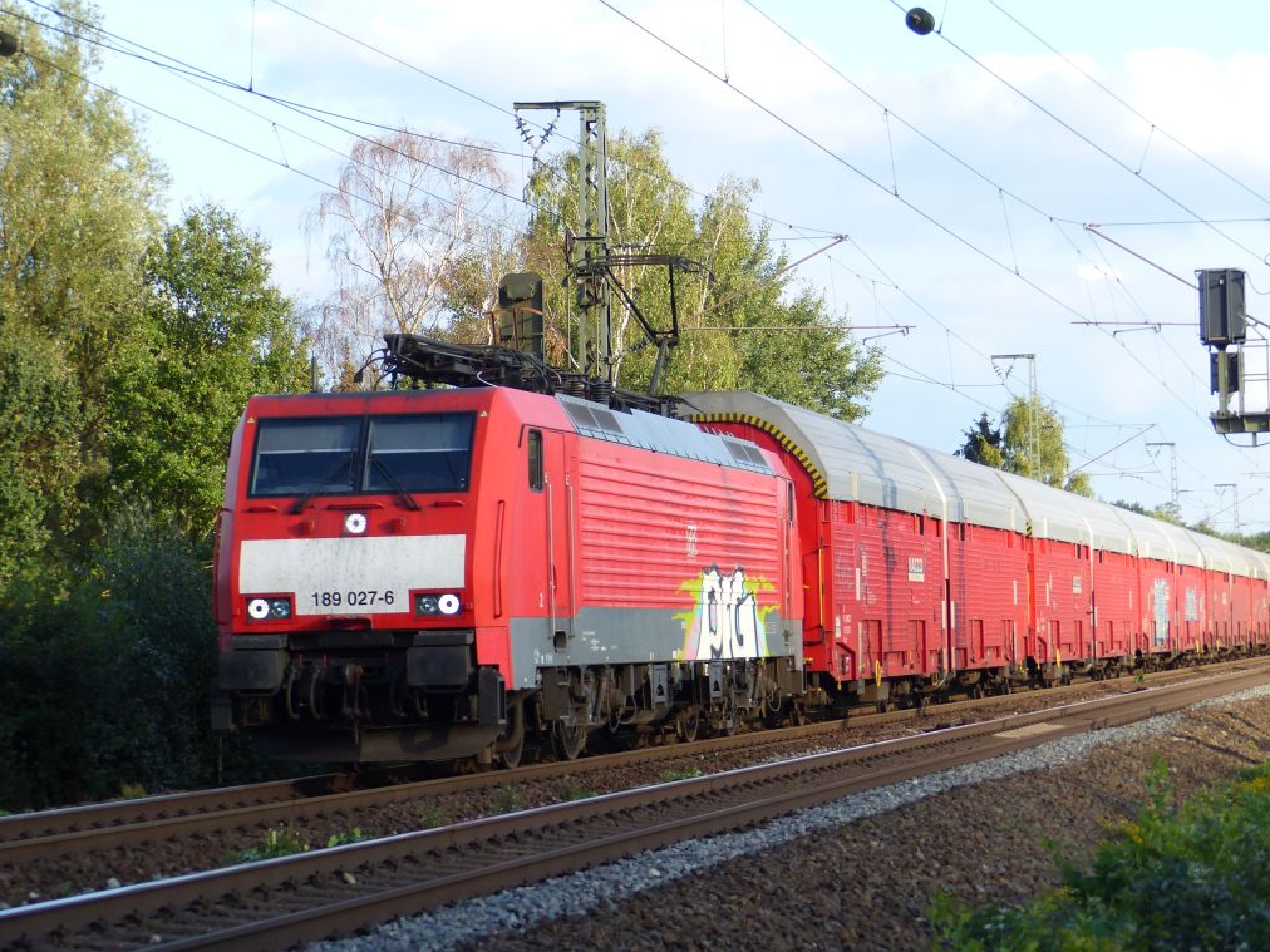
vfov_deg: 12.2
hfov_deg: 16.3
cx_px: 631
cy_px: 448
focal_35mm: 121
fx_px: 4439
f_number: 2.8
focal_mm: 18.3
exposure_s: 1/640
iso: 100
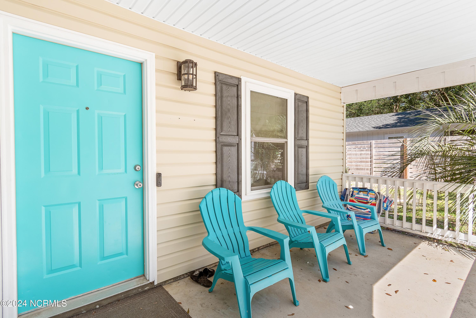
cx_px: 238
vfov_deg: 67.4
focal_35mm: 18
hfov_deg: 90.0
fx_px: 238
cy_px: 159
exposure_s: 1/80
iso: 100
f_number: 4.8
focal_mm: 12
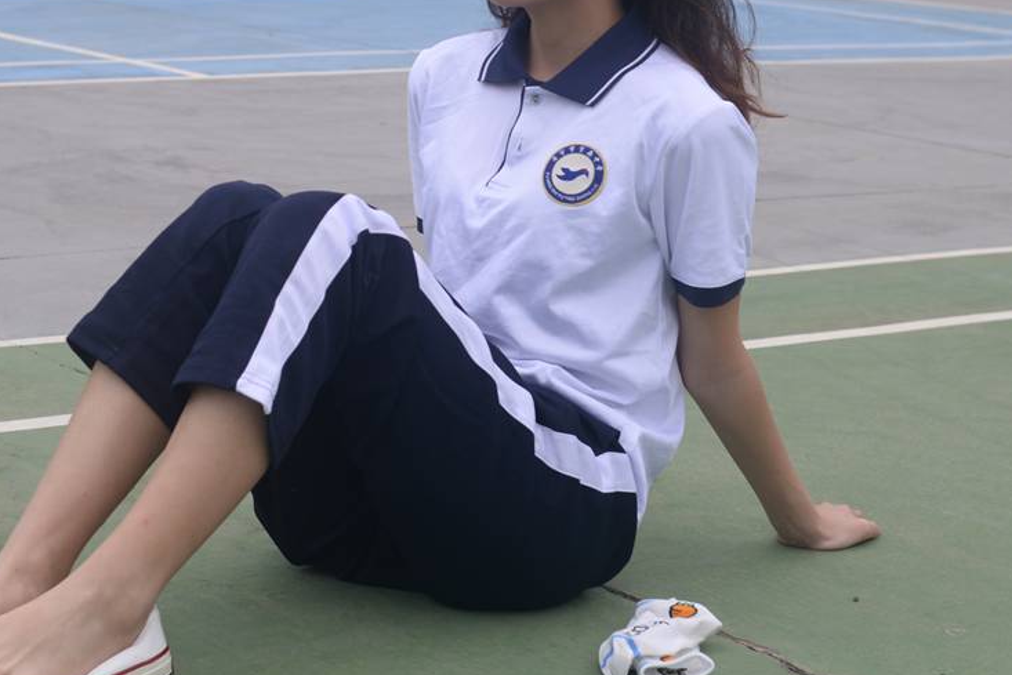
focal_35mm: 93
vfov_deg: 14.6
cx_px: 454
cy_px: 86
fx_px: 2615
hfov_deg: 21.9
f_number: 5
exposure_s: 1/200
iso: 160
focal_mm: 35
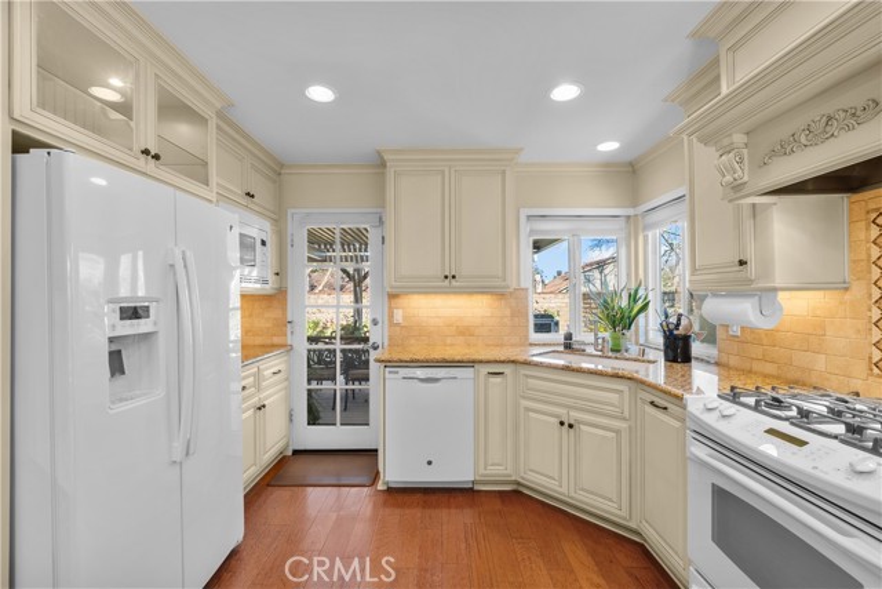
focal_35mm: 15
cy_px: 294
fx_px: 368
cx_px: 441
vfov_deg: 77.4
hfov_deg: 100.4
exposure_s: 1/1.67
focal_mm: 15
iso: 250
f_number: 9
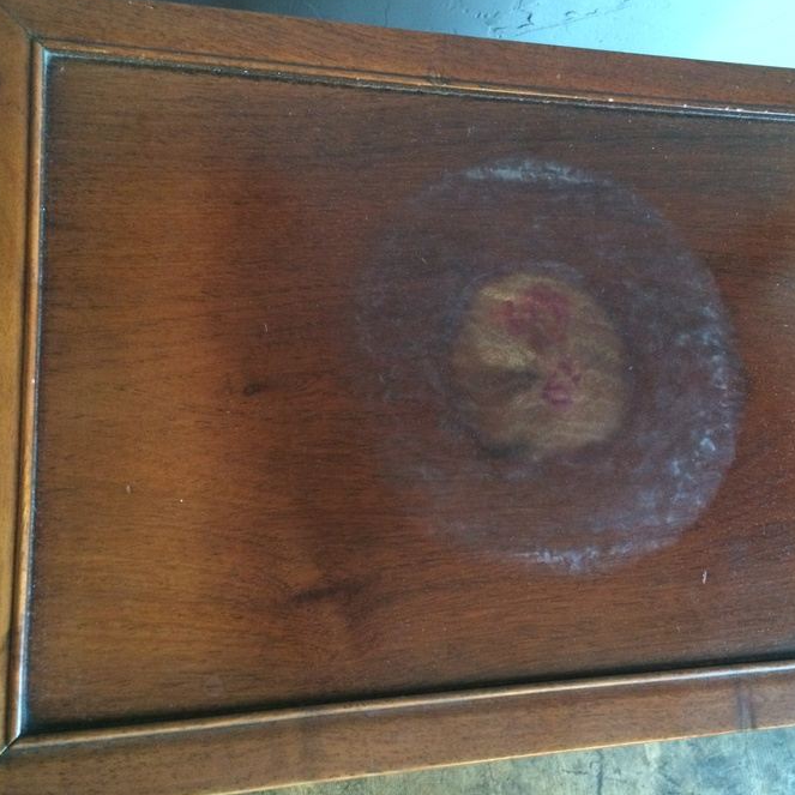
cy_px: 394
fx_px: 935
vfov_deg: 46.0
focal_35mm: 36
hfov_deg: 45.8
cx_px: 482
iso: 500
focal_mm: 4.12
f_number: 2.2
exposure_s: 1/15
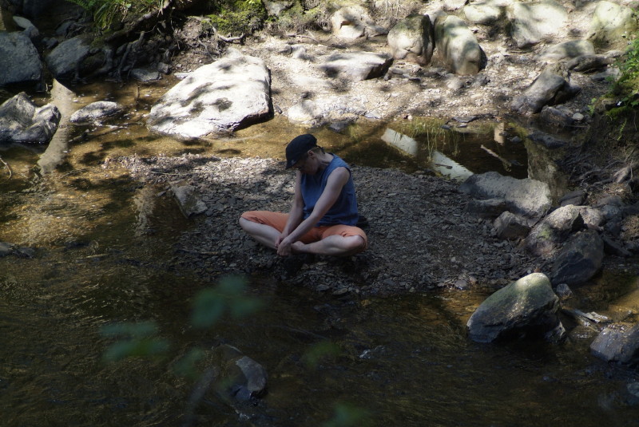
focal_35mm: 158
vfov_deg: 8.7
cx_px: 320
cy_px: 214
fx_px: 2807
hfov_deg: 13.0
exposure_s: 1/350
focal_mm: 105
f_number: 4.8
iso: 800
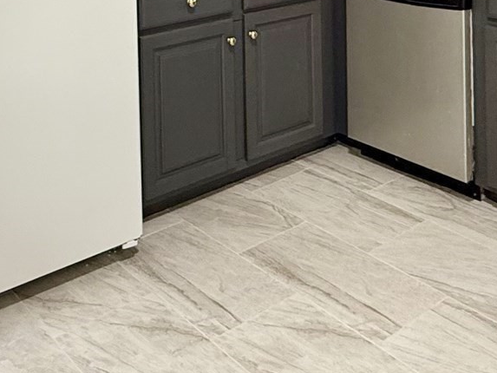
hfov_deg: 38.0
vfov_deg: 24.6
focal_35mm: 50
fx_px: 718
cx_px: 298
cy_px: -138
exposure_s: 1/99
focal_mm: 2.22
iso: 200
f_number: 2.2
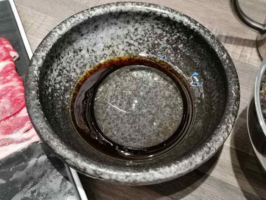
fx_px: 323
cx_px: 133
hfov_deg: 44.8
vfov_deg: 34.3
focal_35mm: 42
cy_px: 100
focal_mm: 5.58
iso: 250
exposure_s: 1/100
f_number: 1.8
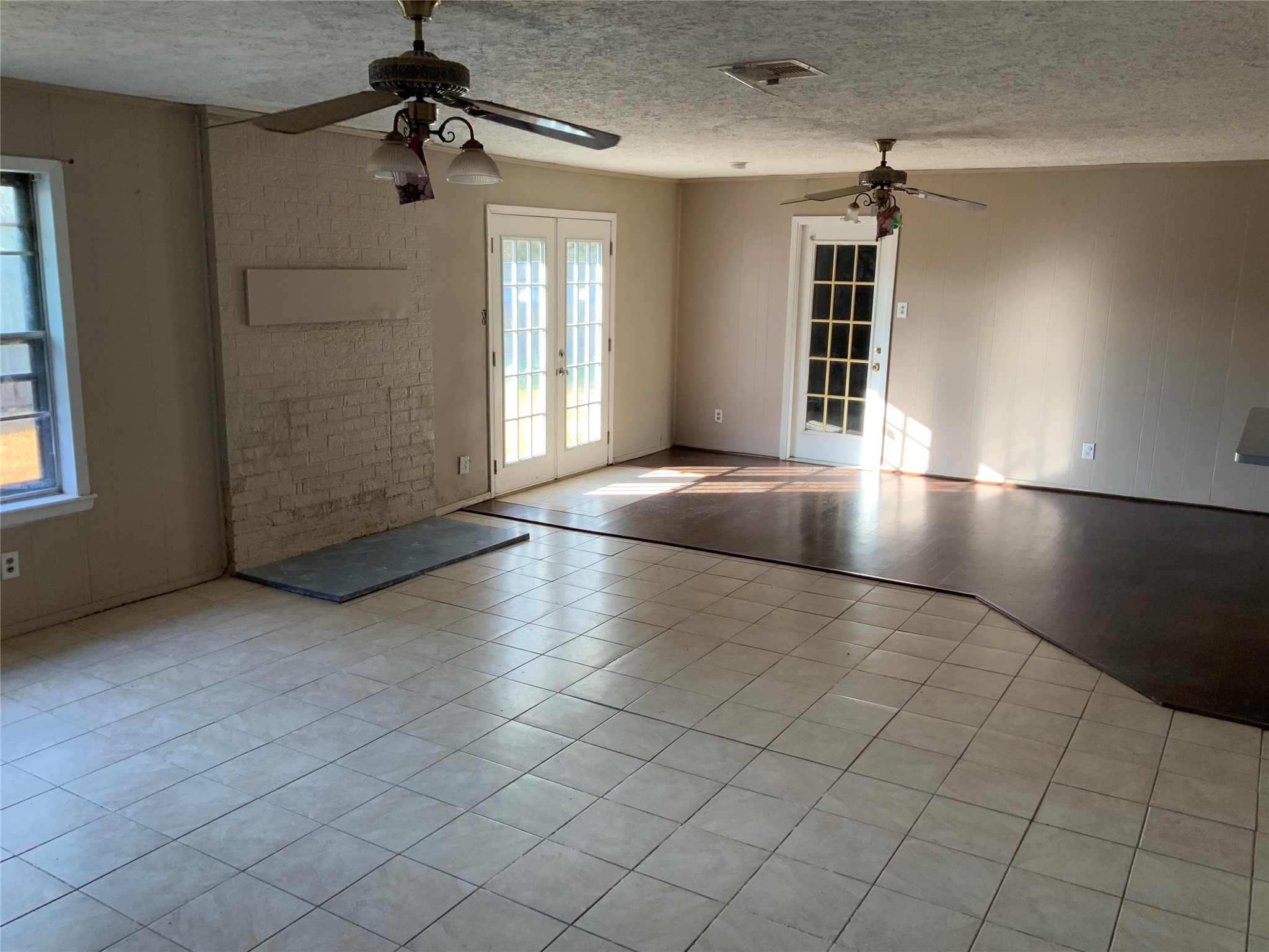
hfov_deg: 61.7
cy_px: 476
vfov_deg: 48.2
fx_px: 1063
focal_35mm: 29
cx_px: 634
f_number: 1.8
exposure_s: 1/120
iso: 50
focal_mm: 3
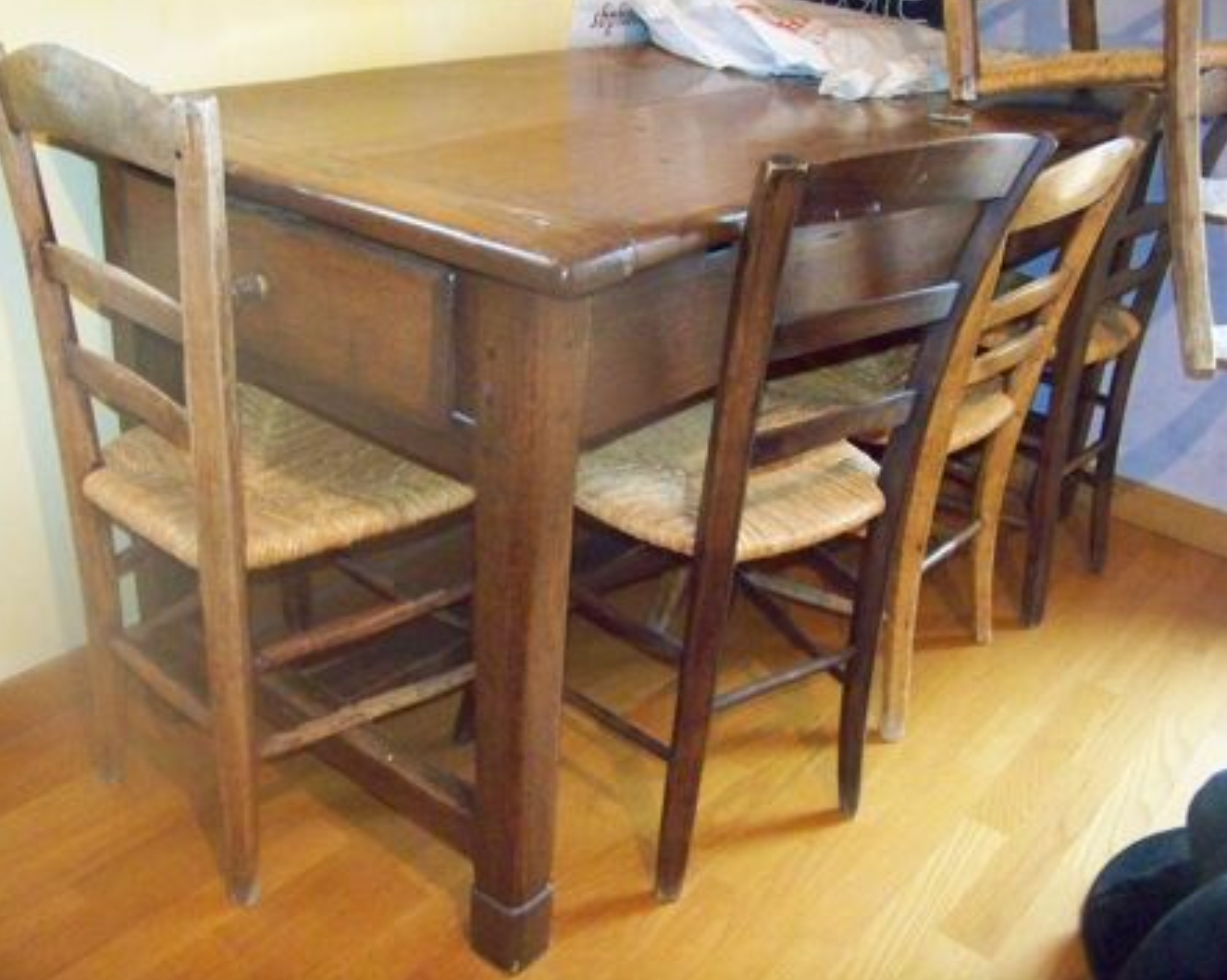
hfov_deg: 51.5
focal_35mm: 35
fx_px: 1270
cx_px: 572
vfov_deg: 42.2
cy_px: 483
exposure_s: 1/30
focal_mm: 5.85
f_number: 2.8
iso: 1600
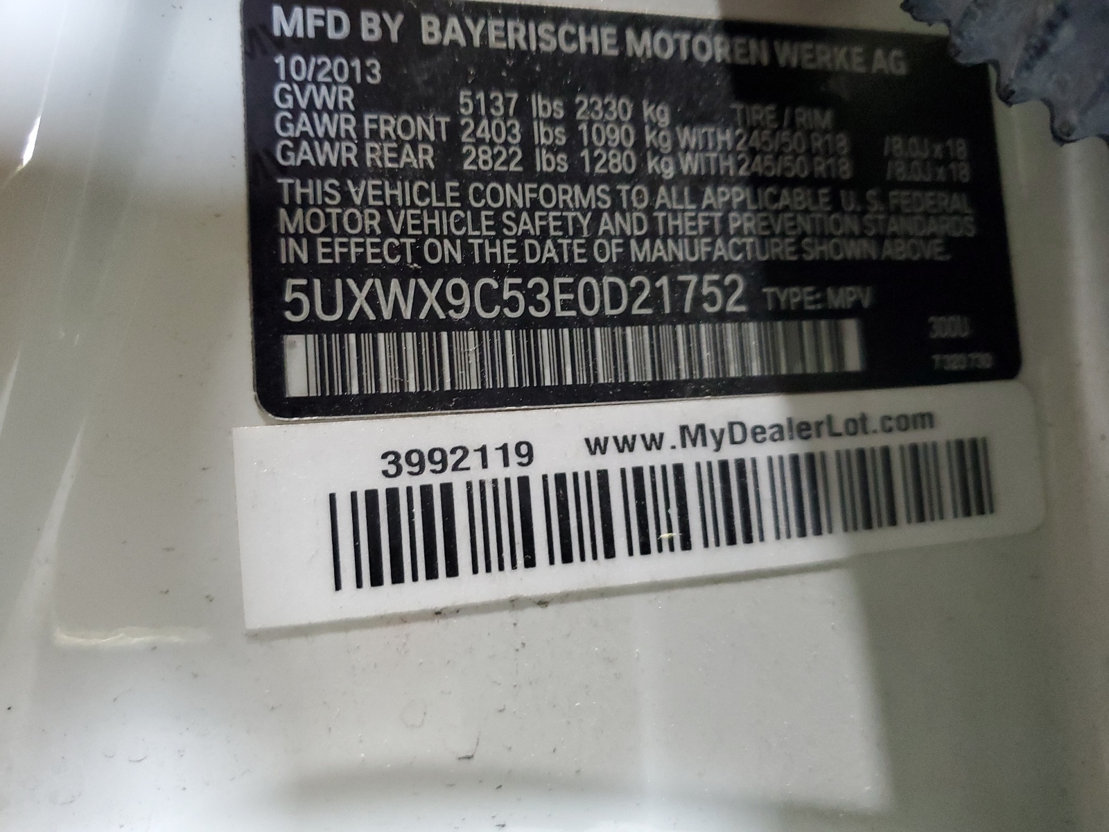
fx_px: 833
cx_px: 554
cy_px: 416
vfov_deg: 53.1
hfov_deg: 67.3
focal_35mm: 26
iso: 355
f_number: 1.5
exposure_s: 1/40
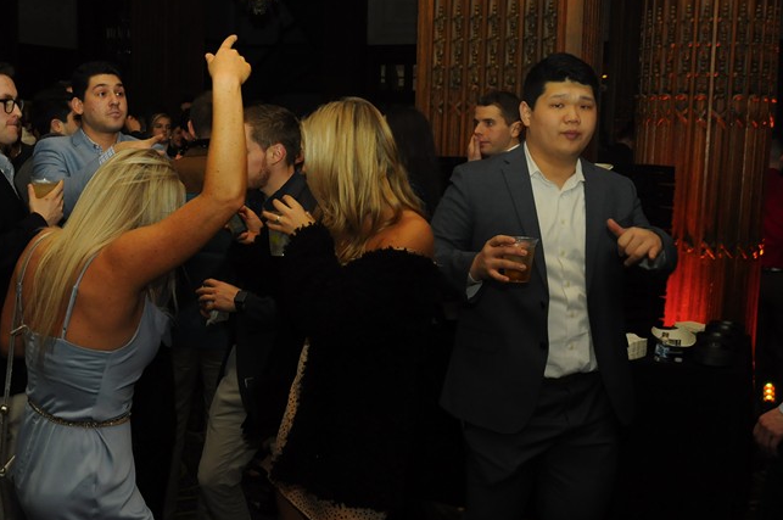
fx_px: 912
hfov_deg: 45.8
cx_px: 263
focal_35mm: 42
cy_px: 273
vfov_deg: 31.8
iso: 800
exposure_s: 1/60
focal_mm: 18
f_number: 5.6
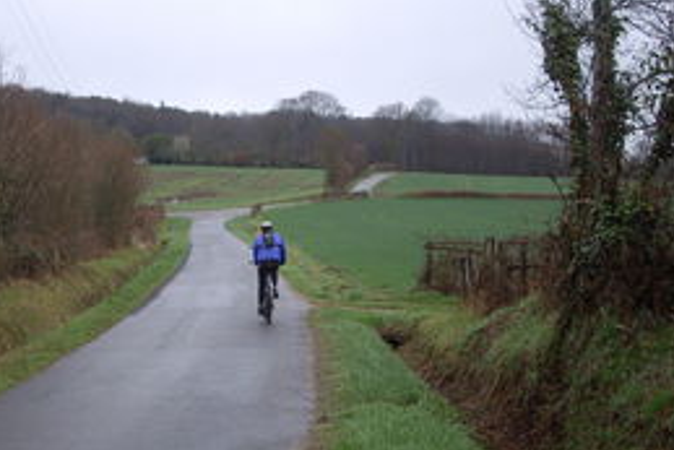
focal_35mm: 61
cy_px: 281
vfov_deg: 22.2
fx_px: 1143
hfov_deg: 32.7
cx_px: 258
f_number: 2.8
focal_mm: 7.9
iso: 100
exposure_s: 1/200
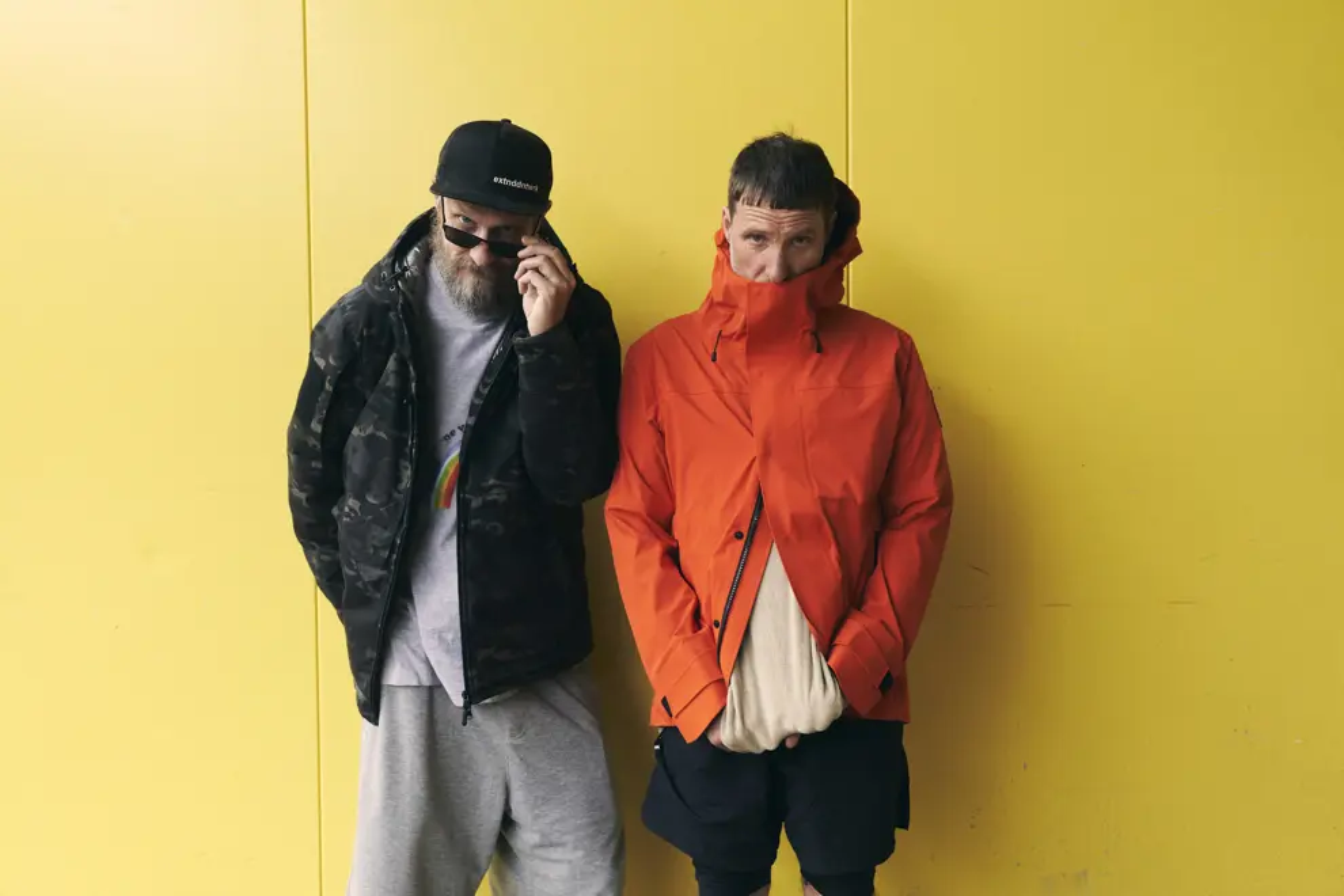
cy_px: 448
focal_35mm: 50
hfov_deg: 39.6
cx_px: 672
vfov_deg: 27.0
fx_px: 1867
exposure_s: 1/125
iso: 400
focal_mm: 50
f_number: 4
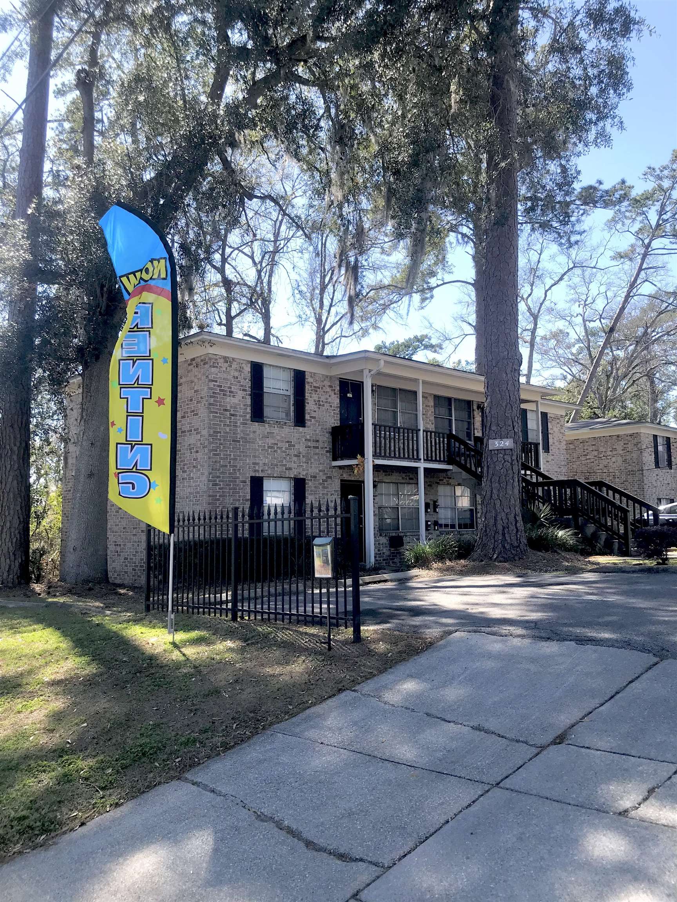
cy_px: 451
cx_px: 338
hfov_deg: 49.7
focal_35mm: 28
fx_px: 730
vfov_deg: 63.4
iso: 20
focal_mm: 3.99
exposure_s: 1/742
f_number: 1.8
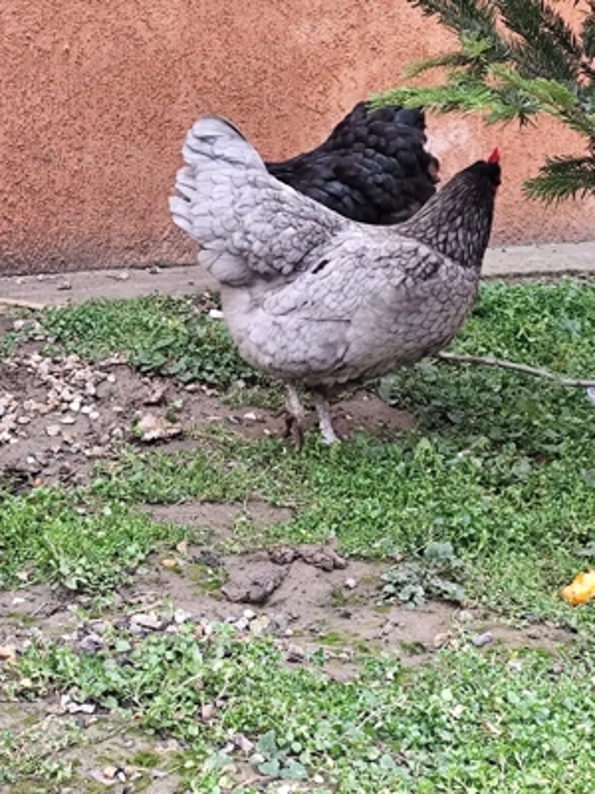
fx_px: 1971
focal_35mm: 86
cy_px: 397
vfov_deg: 22.8
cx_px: 298
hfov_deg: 17.2
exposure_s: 1/100
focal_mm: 6.14
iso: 200
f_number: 1.65
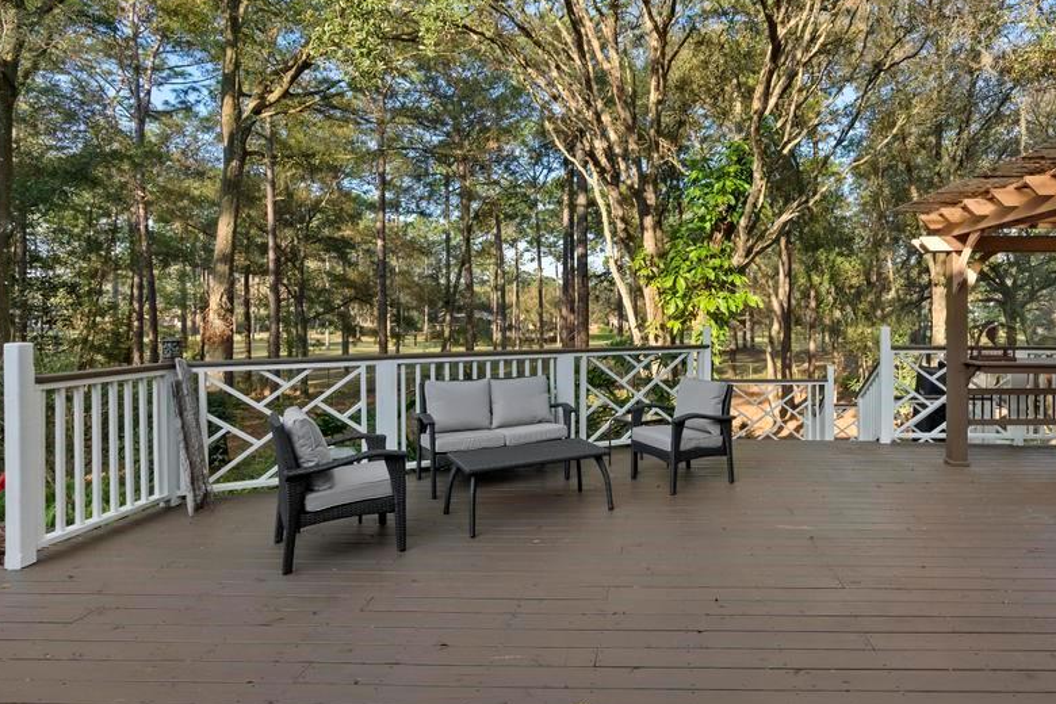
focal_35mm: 21
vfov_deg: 59.4
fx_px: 616
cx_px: 655
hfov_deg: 79.8
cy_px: 316
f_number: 8
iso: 800
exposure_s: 1/250
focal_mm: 16
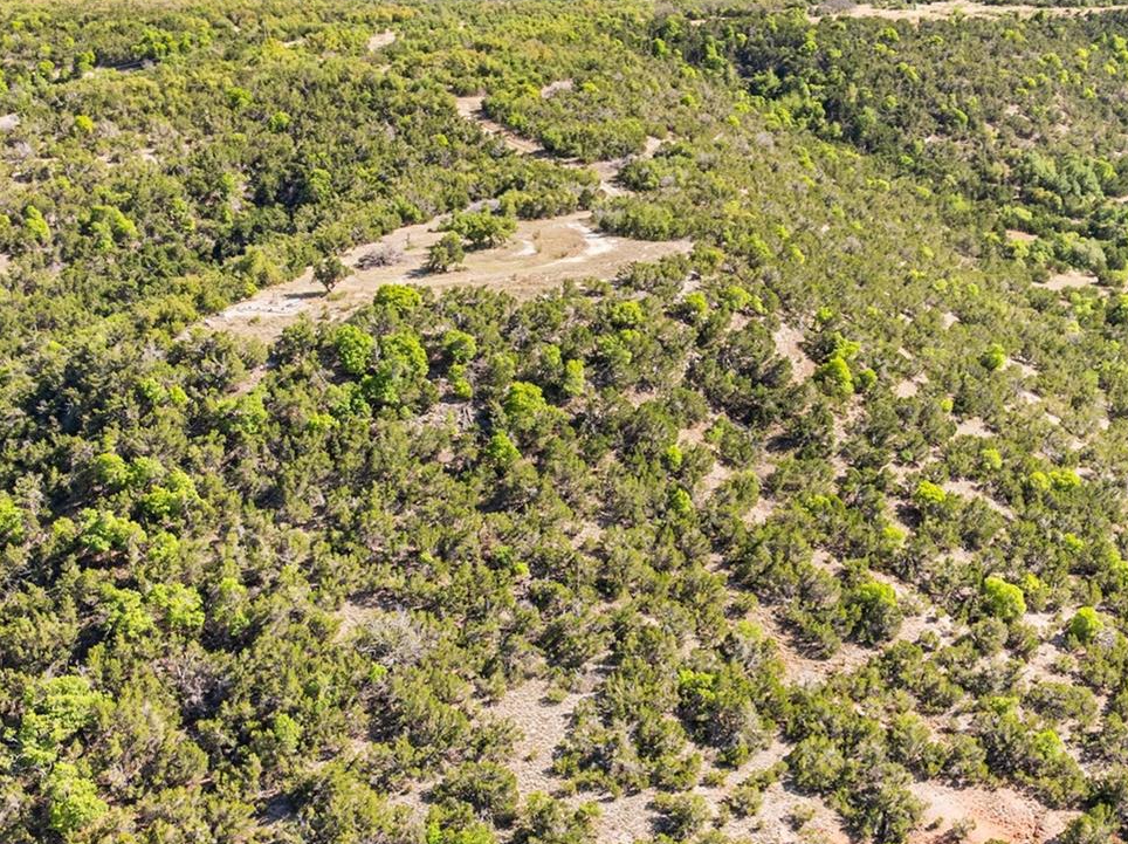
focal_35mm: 51
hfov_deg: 37.0
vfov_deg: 27.7
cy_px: 713
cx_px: 785
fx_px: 1660
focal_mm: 12.29
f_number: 2.8
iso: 200
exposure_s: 1/3200
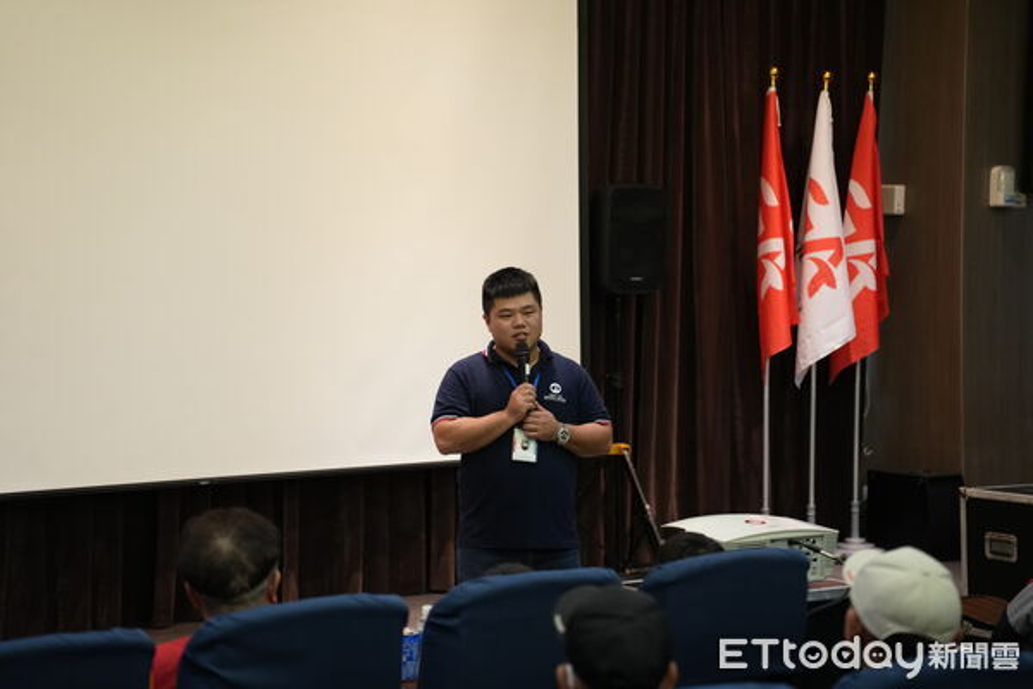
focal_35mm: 75
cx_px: 516
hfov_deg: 27.0
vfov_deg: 18.2
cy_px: 344
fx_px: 2152
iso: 4000
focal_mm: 75
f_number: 3.2
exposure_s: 1/250
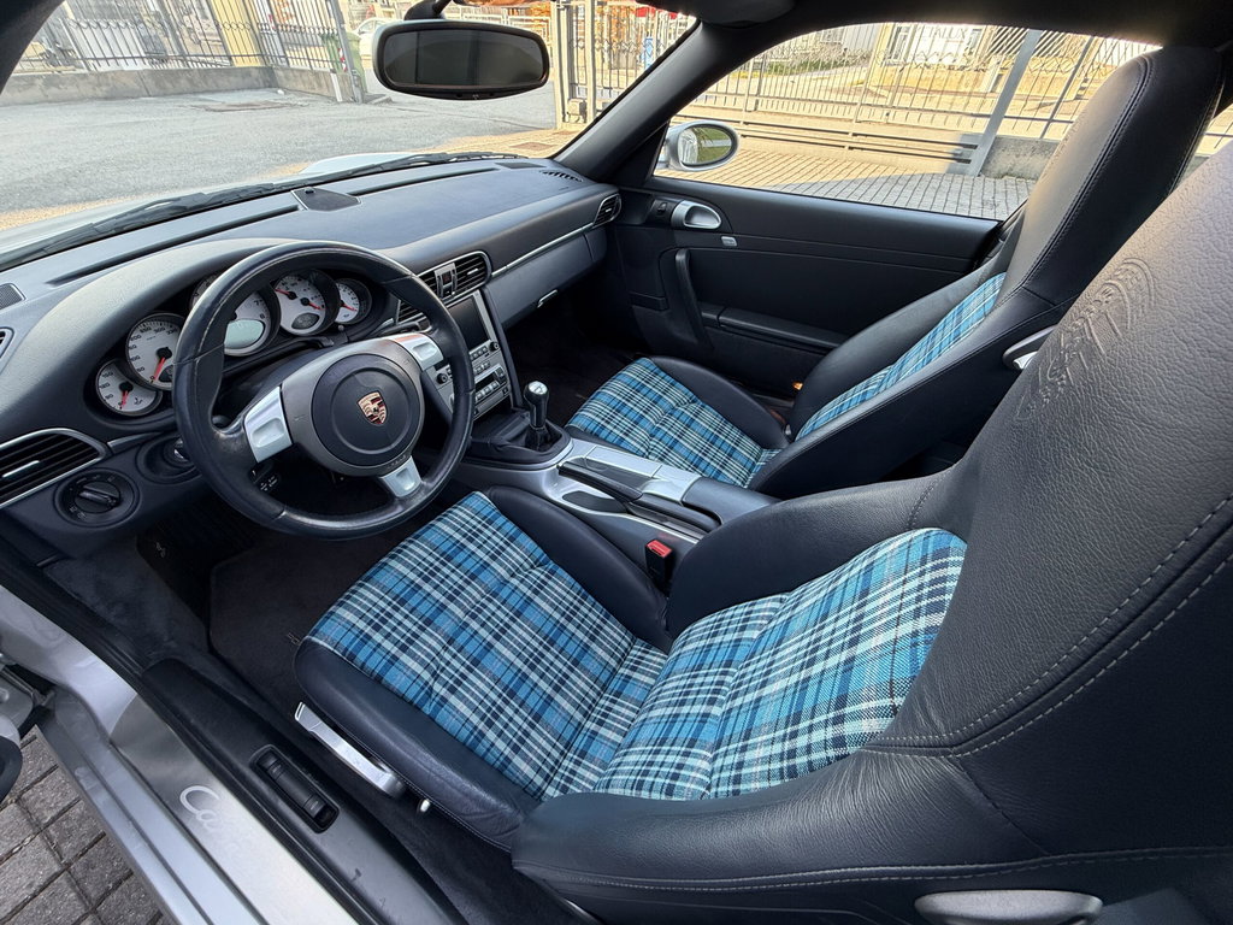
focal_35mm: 14
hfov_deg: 102.1
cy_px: 462
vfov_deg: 85.7
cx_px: 616
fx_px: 499
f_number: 2.2
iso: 160
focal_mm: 2.22
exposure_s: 1/121
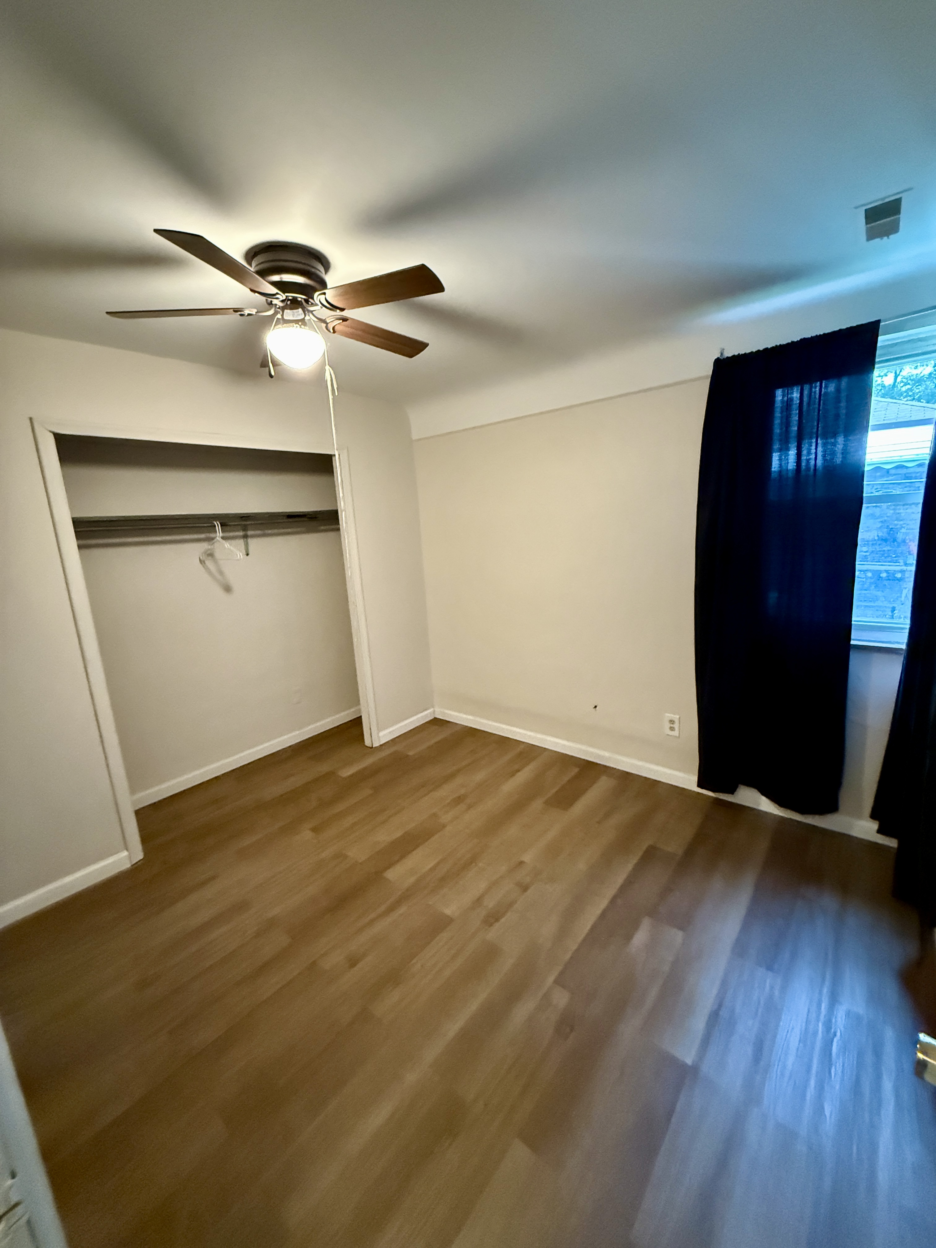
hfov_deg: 85.7
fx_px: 505
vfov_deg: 102.1
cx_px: 468
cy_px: 624
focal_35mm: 14
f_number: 2.2
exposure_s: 1/60
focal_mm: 2.22
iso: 1250
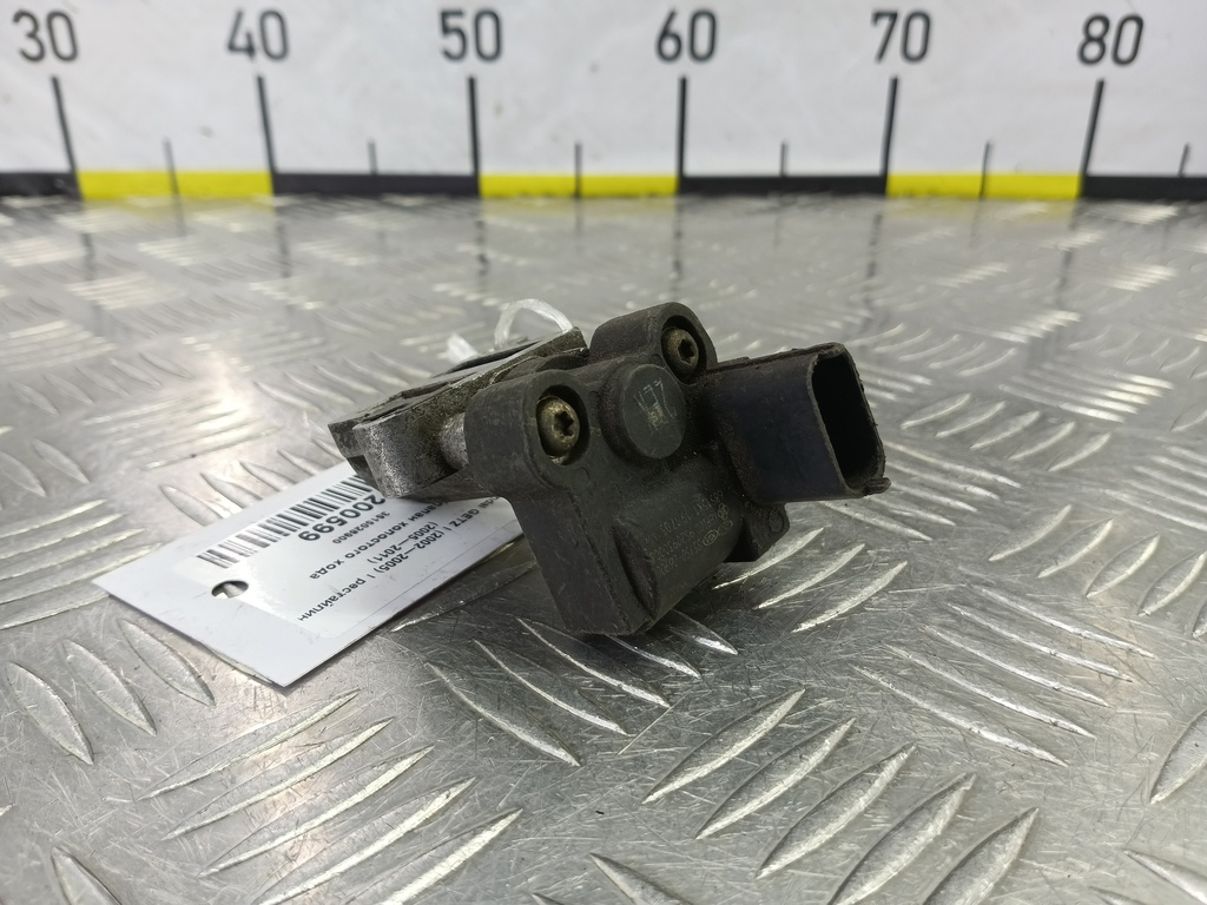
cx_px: 604
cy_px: 452
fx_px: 802
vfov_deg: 58.9
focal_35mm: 23
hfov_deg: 73.9
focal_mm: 4.11
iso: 136
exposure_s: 1/50
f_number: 1.6
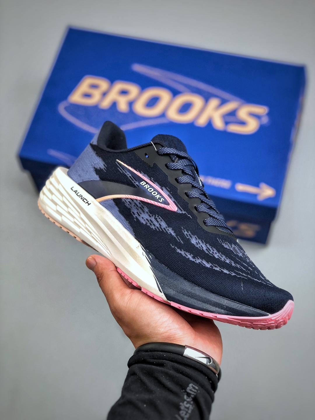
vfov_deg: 33.8
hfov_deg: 25.7
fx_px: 692
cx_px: 158
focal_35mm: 57
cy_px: 210
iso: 20
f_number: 2.8
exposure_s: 1/33
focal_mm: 6.6
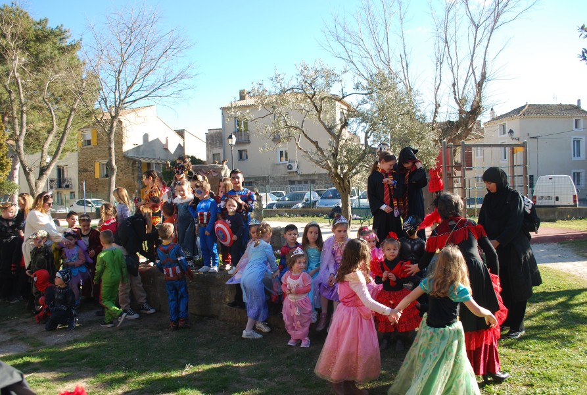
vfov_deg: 48.2
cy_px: 198
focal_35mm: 27
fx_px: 441
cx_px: 294
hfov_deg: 67.3
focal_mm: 18
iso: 100
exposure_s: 1/125
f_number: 5.6
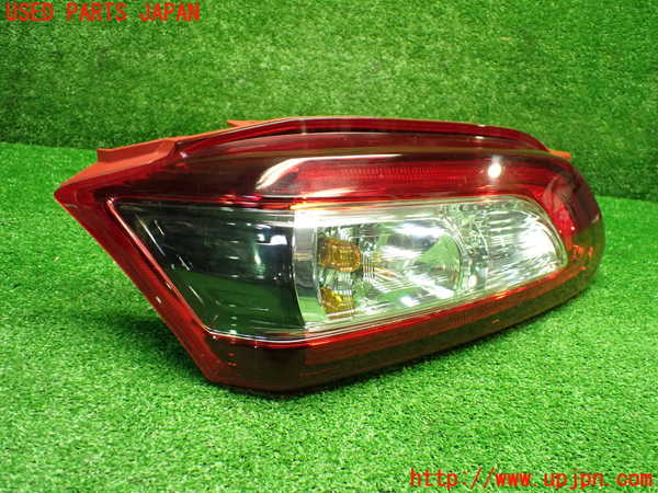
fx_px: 570
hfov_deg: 60.0
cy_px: 246
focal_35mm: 30
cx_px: 329
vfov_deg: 46.8
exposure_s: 1/100
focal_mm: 5.4
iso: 800
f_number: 2.3
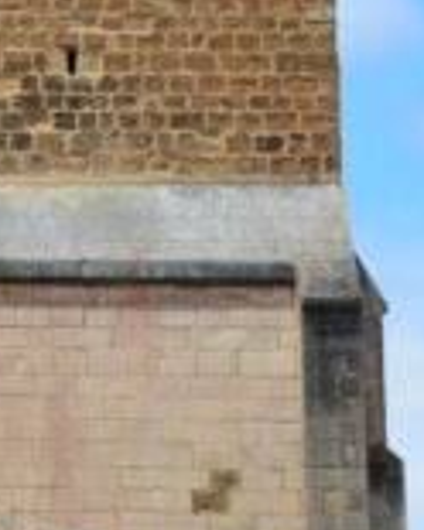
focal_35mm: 408
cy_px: 10
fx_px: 6400
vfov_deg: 4.7
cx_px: -814
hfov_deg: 3.7
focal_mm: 50
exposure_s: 1/320
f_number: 10
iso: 200
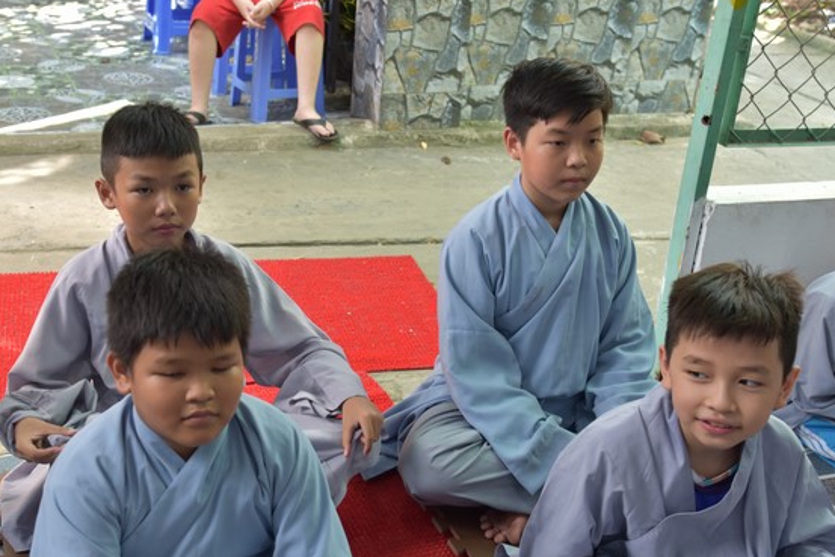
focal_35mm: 47
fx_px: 1090
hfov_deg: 41.9
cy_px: 266
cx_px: 387
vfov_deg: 28.7
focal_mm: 40
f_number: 5
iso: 400
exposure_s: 1/100
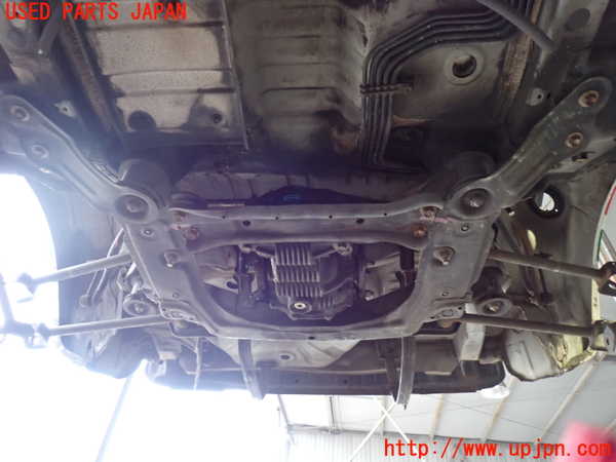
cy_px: 231
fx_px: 445
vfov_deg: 54.9
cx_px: 308
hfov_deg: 69.4
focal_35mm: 25
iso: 800
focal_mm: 4.5
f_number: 2
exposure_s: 1/30
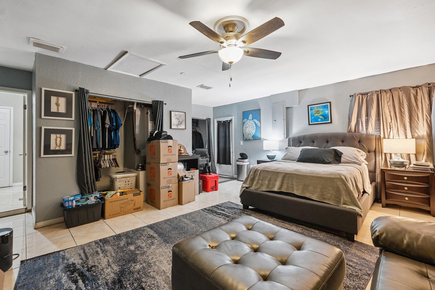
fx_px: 181
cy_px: 138
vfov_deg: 77.3
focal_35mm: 15
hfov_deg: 100.3
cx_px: 209
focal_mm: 14
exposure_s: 1/5
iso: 1250
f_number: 8
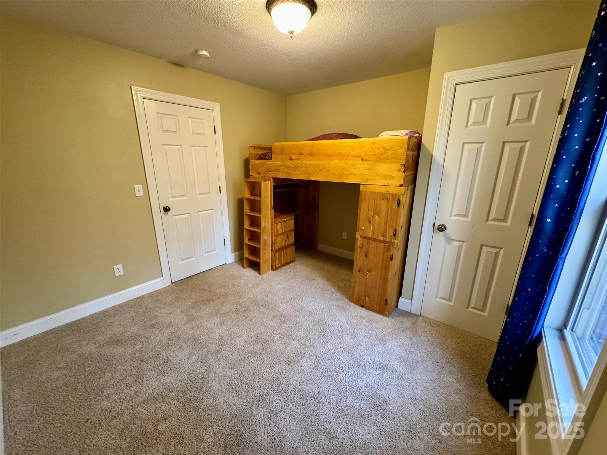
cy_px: 228
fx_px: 245
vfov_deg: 85.7
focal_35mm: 14
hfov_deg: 102.1
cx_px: 304
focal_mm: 2.22
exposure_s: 1/60
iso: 500
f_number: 2.2
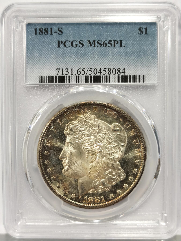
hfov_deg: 27.0
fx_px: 376
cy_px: 120
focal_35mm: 54
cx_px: 90
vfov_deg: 35.5
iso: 100
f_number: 16
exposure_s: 1/100
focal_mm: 5.56
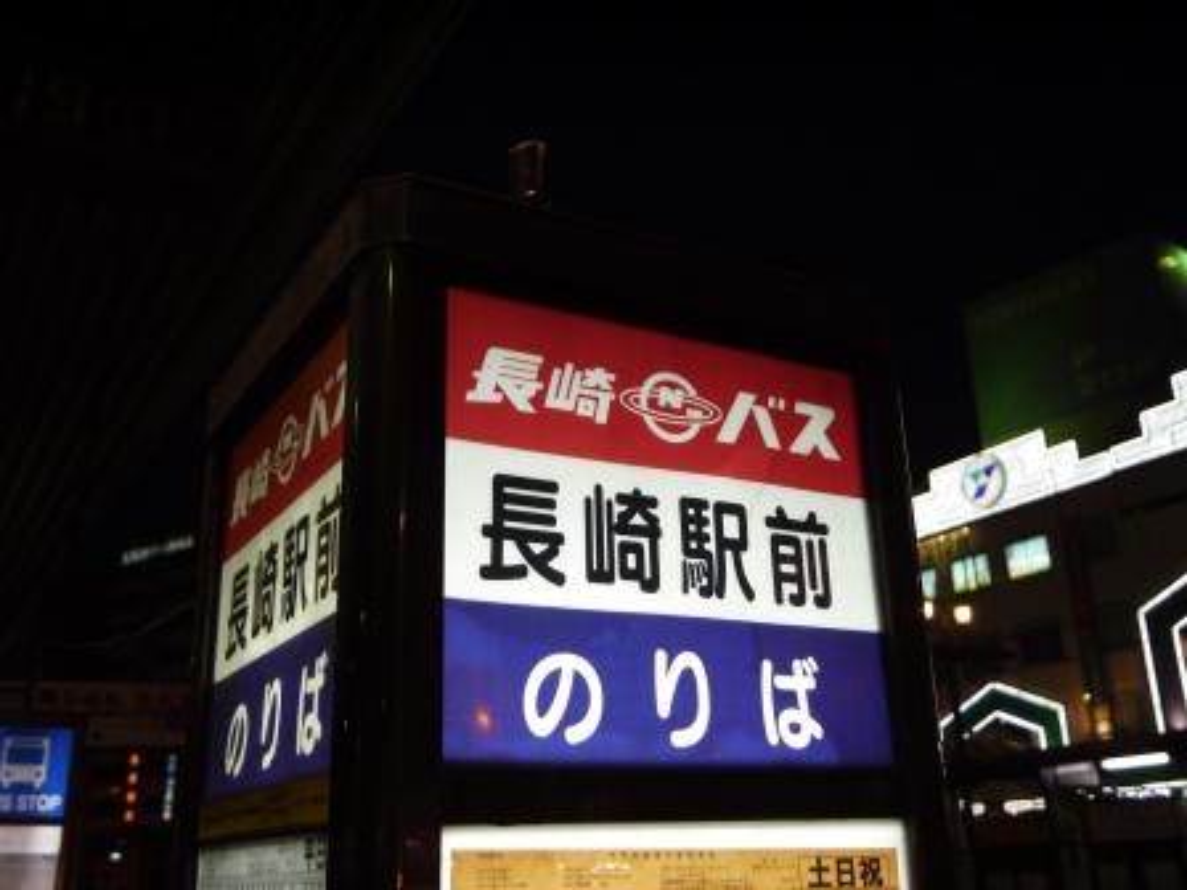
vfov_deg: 41.8
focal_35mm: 34
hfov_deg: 54.0
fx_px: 1166
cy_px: 445
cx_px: 594
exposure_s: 1/60
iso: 400
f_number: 4.2
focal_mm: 17
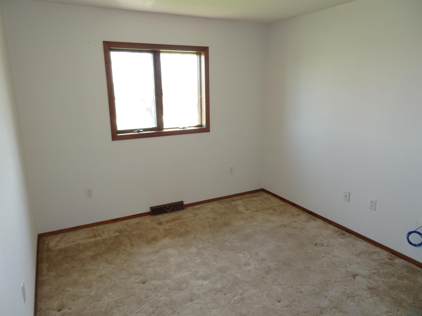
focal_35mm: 24
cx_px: 211
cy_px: 158
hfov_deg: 71.6
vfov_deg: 56.8
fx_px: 293
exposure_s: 1/30
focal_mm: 4.25
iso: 160
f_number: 3.5
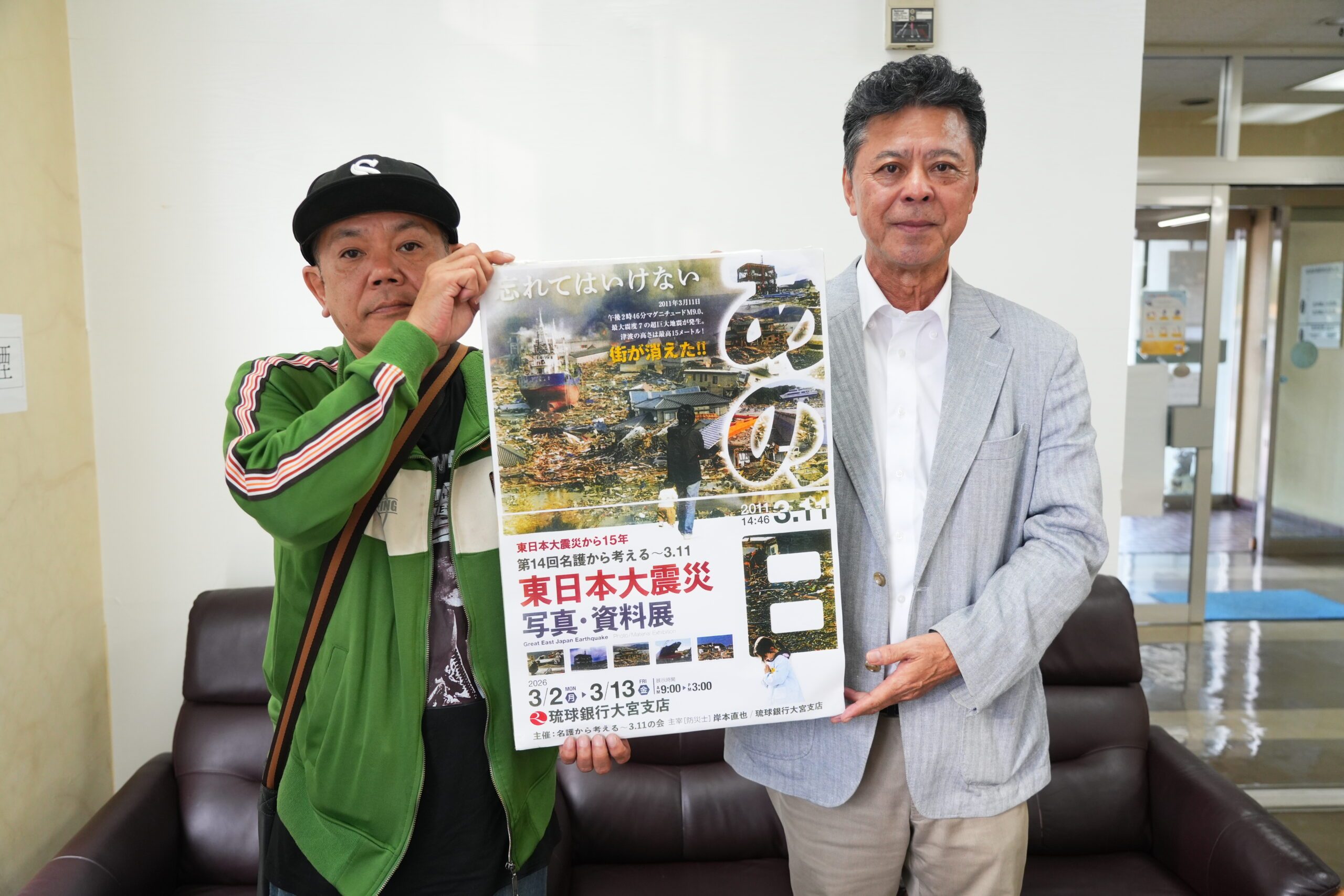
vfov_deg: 45.0
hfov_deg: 63.7
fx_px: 1083
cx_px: 672
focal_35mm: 29
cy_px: 448
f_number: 4
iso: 1600
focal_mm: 29
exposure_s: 1/125
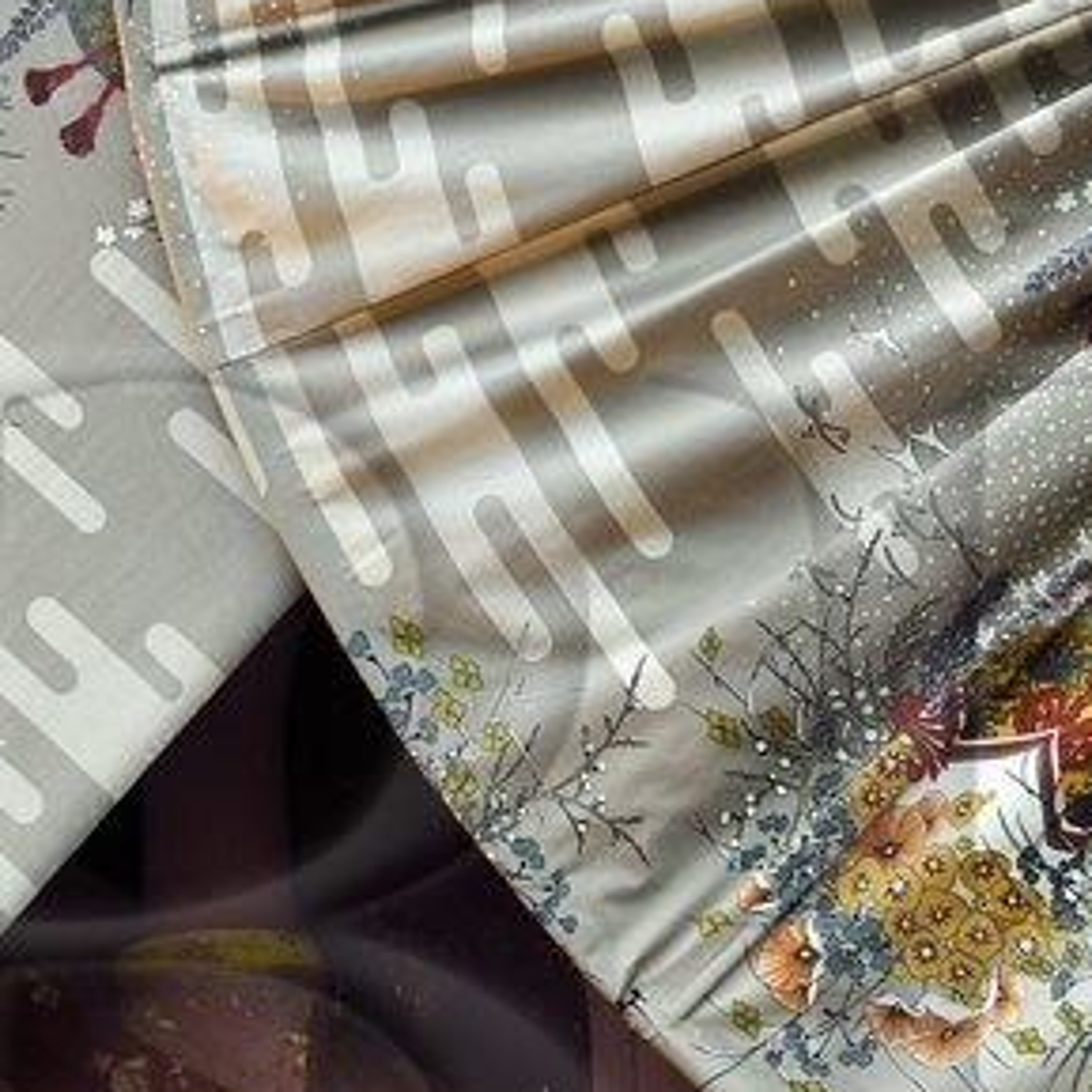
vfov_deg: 15.3
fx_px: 4033
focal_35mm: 113
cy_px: 973
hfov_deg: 15.4
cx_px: 725
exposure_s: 1/125
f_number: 8
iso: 400
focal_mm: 24
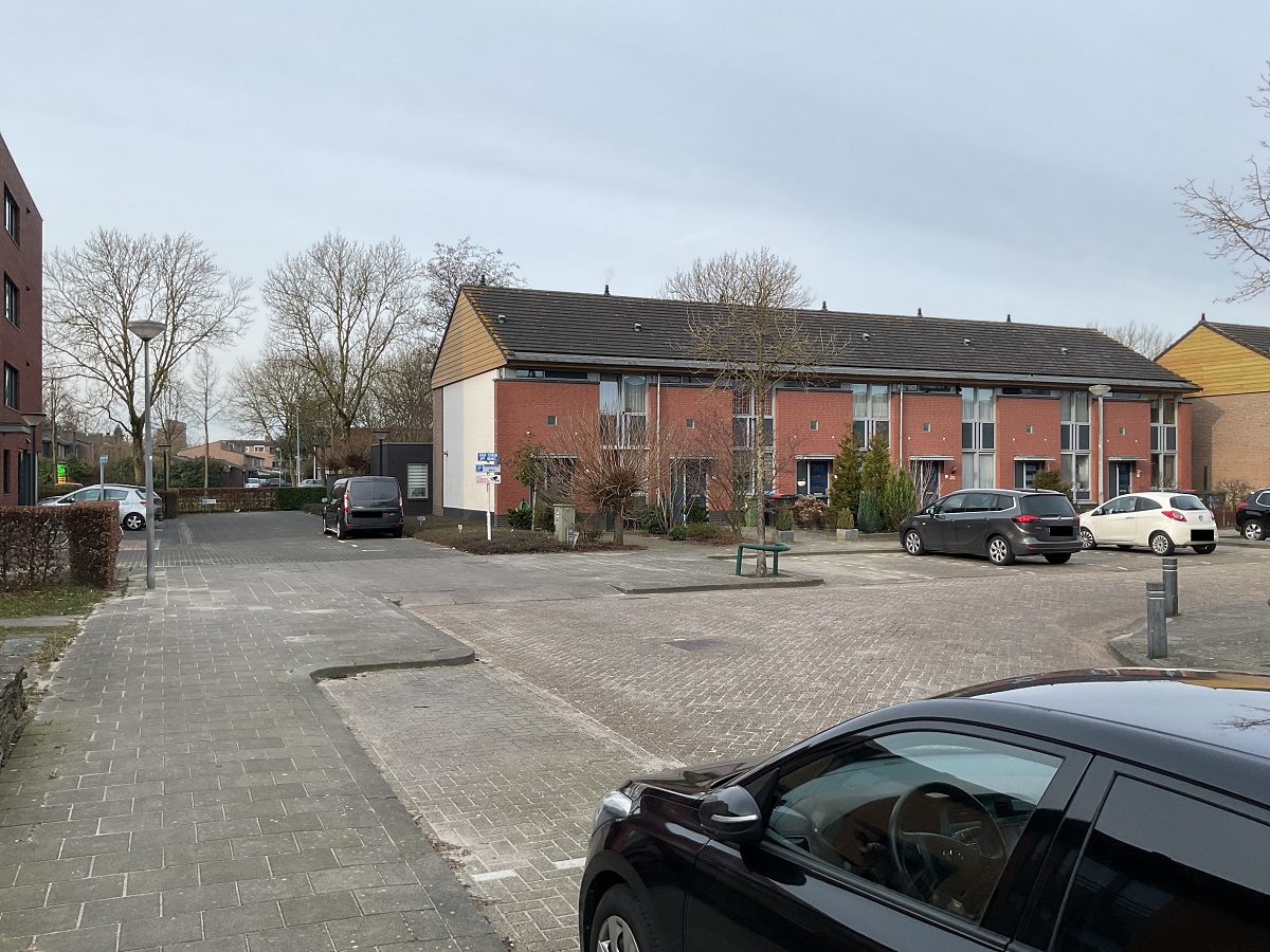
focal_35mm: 29
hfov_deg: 61.7
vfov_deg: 48.2
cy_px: 476
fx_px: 1064
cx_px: 635
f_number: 1.8
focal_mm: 3
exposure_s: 1/792
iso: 16
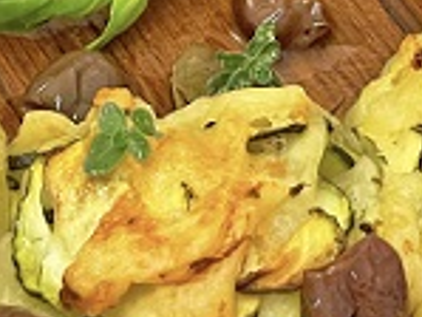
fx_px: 2721
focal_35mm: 223
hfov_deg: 8.9
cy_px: -50
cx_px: 108
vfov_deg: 6.6
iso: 250
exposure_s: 1/50
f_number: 2
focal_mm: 6
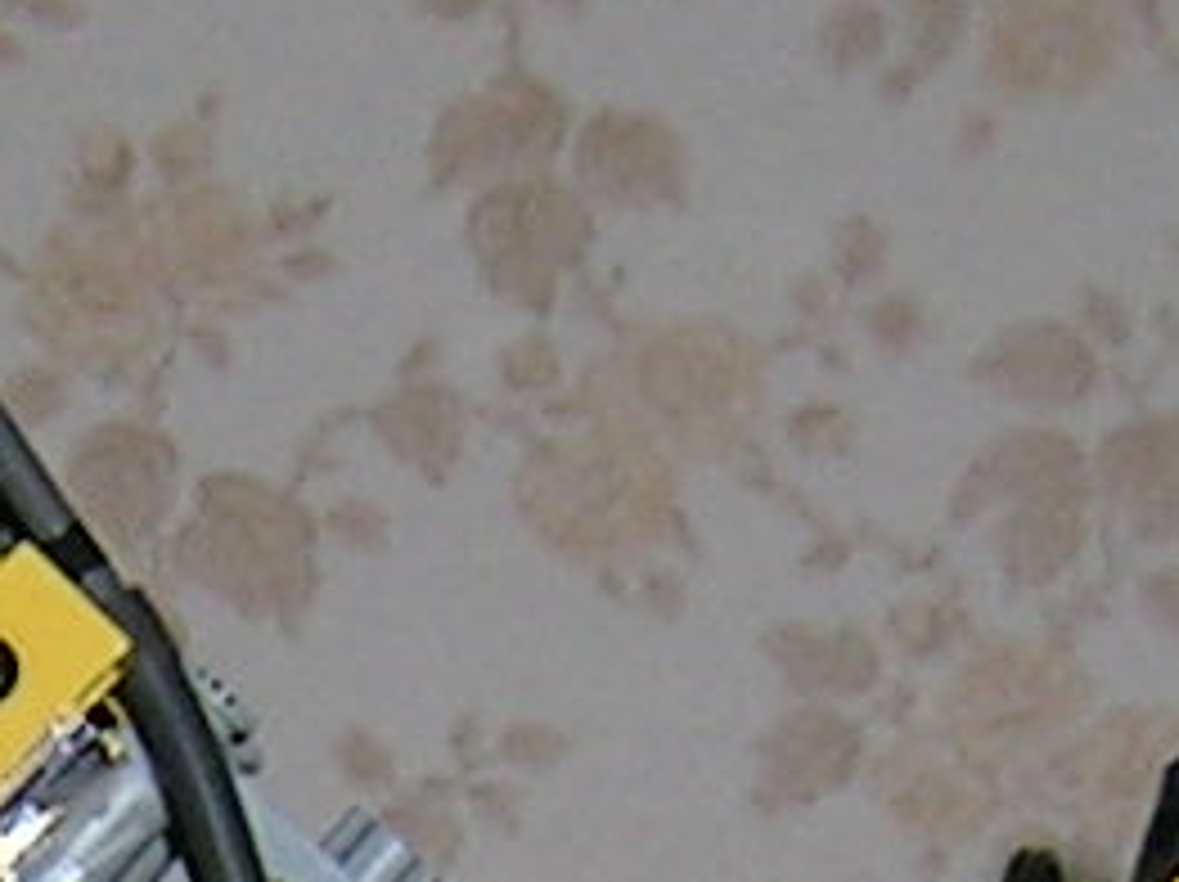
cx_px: -4
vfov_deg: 5.2
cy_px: 2138
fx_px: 9324
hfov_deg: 7.2
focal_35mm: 274
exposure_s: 1/60.1
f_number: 2.8
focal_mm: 5.4
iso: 50
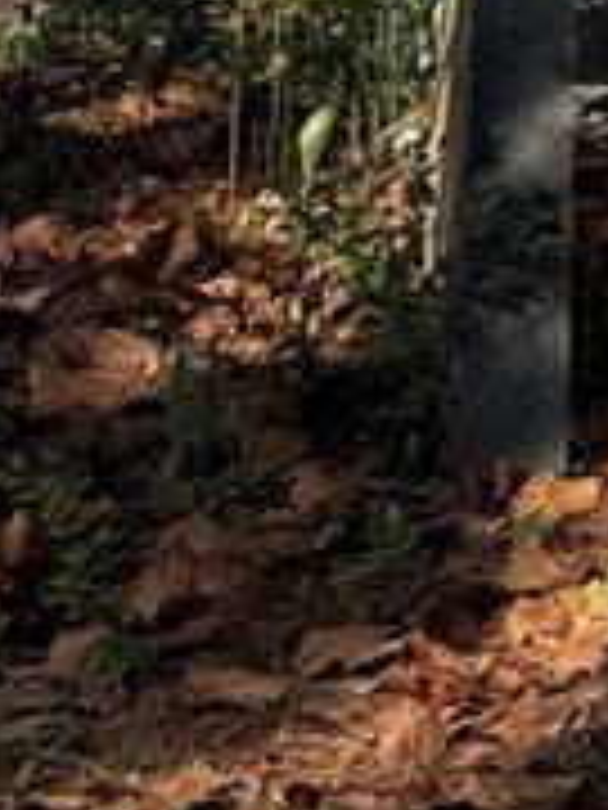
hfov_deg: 7.7
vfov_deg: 11.0
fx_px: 3747
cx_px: 2004
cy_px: -927
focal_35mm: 160
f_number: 1.78
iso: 80
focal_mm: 6.76
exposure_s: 1/4405
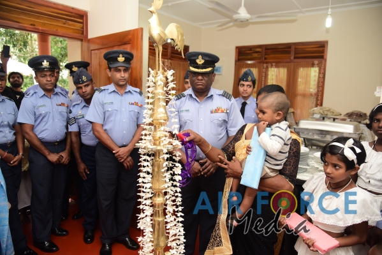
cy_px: 128
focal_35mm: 24
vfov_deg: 53.2
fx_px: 255
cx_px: 191
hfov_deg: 73.7
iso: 400
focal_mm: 24
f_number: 4
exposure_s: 1/100
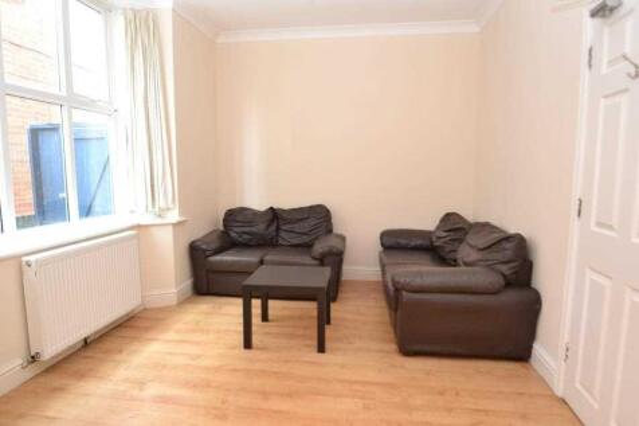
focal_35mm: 21
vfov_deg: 59.5
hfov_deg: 81.2
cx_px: 320
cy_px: 213
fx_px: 373
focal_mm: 14
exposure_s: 1/60
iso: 1600
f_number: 4
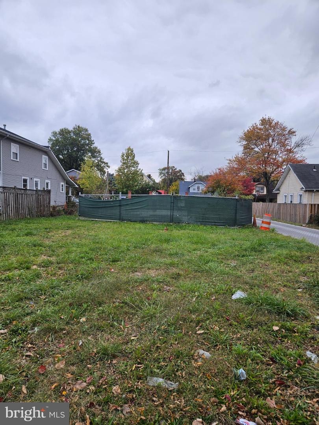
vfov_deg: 73.9
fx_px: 283
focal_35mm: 23
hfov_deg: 58.9
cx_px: 160
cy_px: 212
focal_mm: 5.4
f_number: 1.8
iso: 25
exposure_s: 1/209
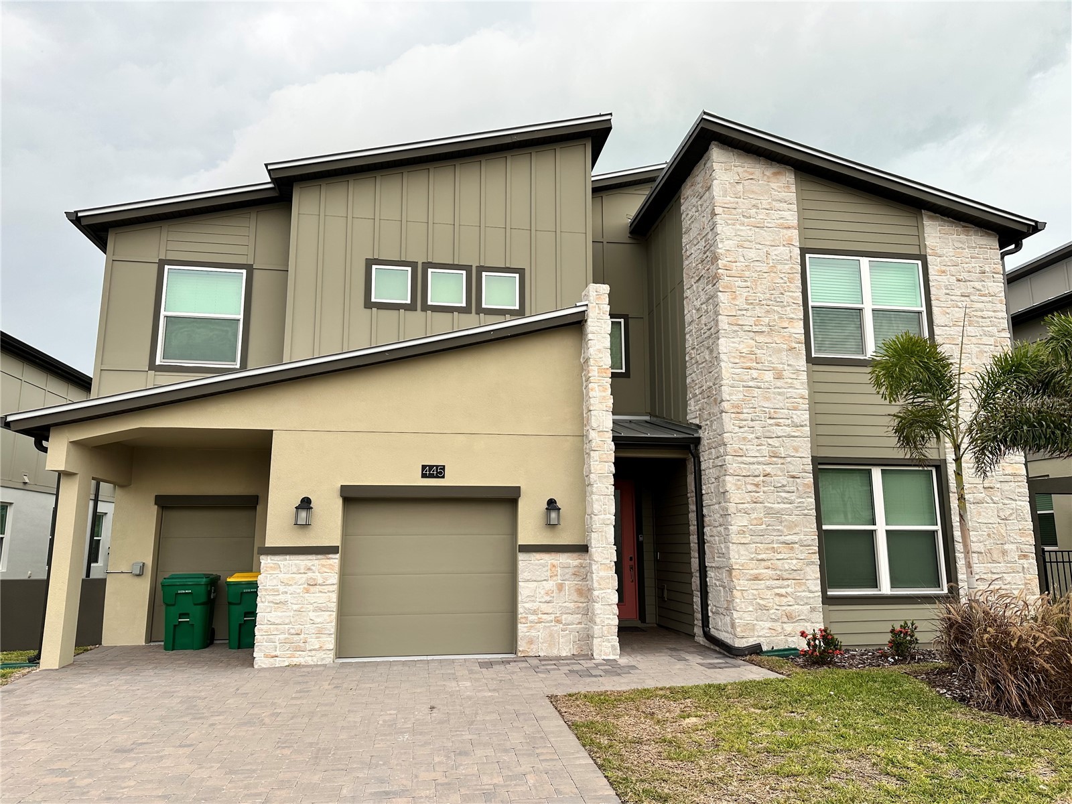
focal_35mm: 24
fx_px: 743
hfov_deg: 71.6
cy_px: 402
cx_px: 536
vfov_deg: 56.8
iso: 80
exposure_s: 1/354
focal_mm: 6.86
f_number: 1.78
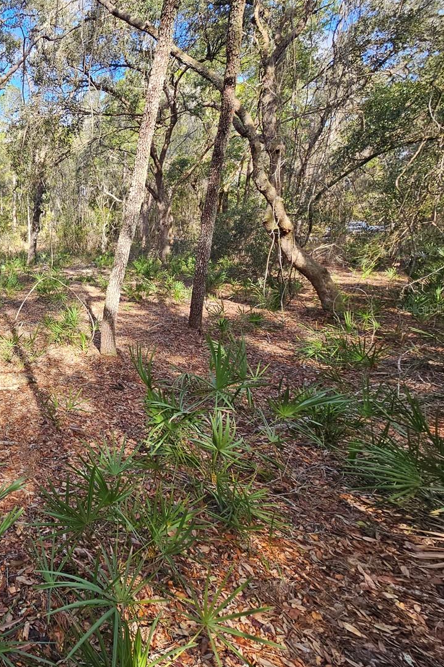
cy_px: 309
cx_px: -39
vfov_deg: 83.8
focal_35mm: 20
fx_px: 370
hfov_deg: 46.5
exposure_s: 1/249
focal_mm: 2.2
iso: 50
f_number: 2.2
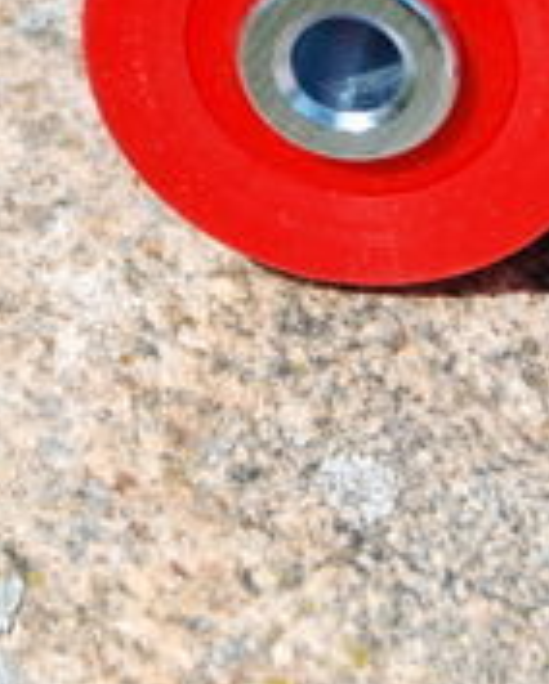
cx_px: 367
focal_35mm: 244
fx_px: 4947
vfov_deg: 7.9
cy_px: 70
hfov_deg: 6.3
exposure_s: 1/640
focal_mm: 48
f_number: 6.3
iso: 250
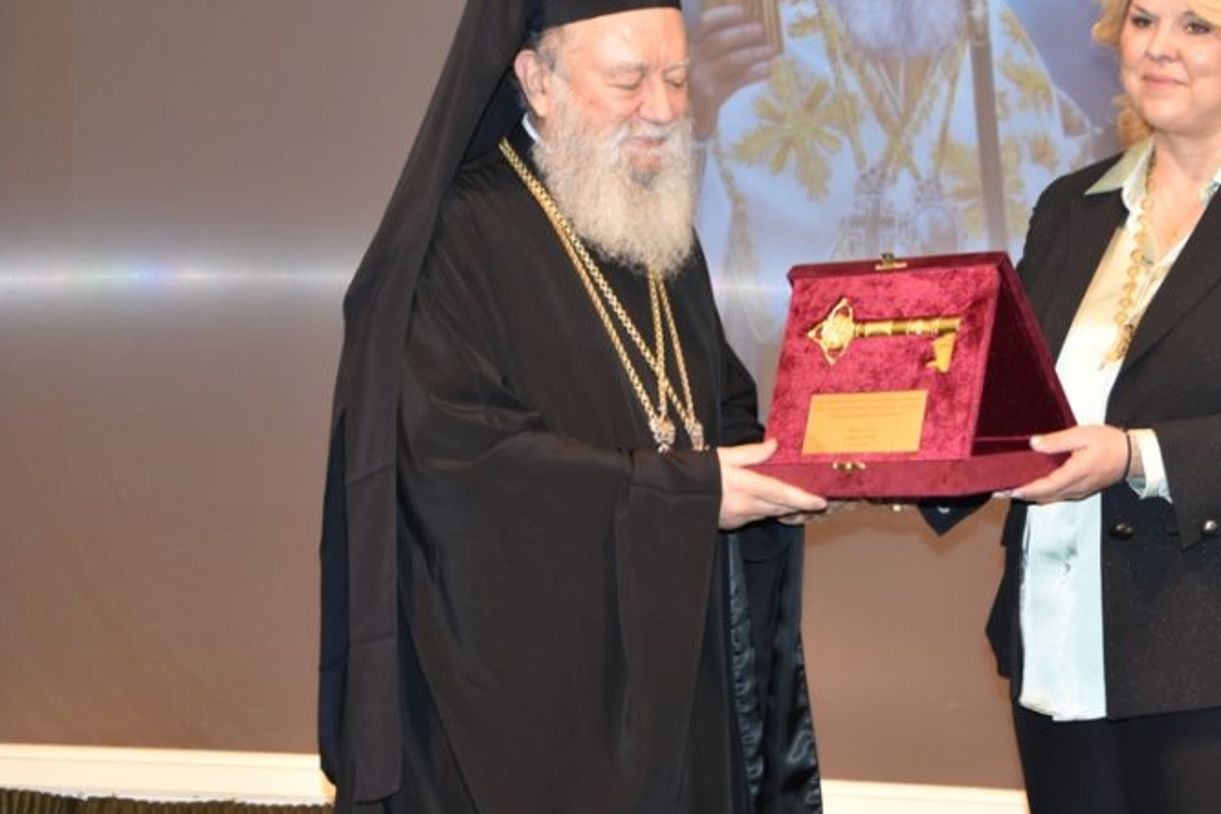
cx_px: 865
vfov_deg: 16.9
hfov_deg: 24.9
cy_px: 364
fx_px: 2739
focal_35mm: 81
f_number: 5
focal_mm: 35
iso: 800
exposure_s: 1/60
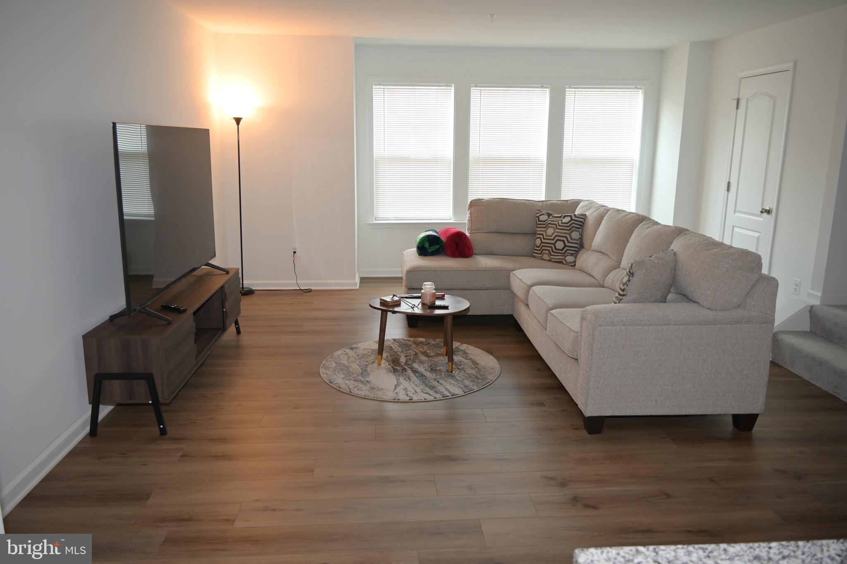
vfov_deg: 47.9
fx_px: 635
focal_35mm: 27
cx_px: 424
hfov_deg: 67.4
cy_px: 282
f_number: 4
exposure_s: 1/60
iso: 280
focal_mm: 18
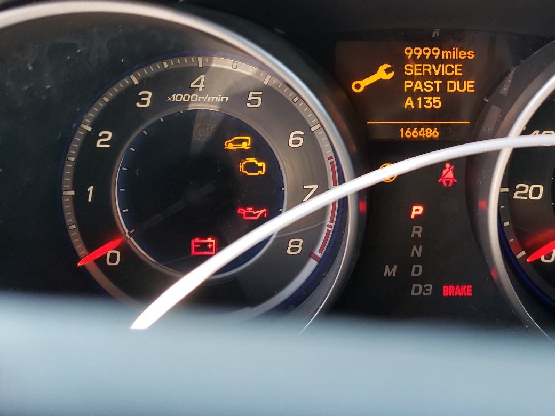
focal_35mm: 40
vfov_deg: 35.1
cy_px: 101
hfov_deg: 45.1
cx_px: 420
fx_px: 641
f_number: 1.5
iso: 80
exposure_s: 1/120
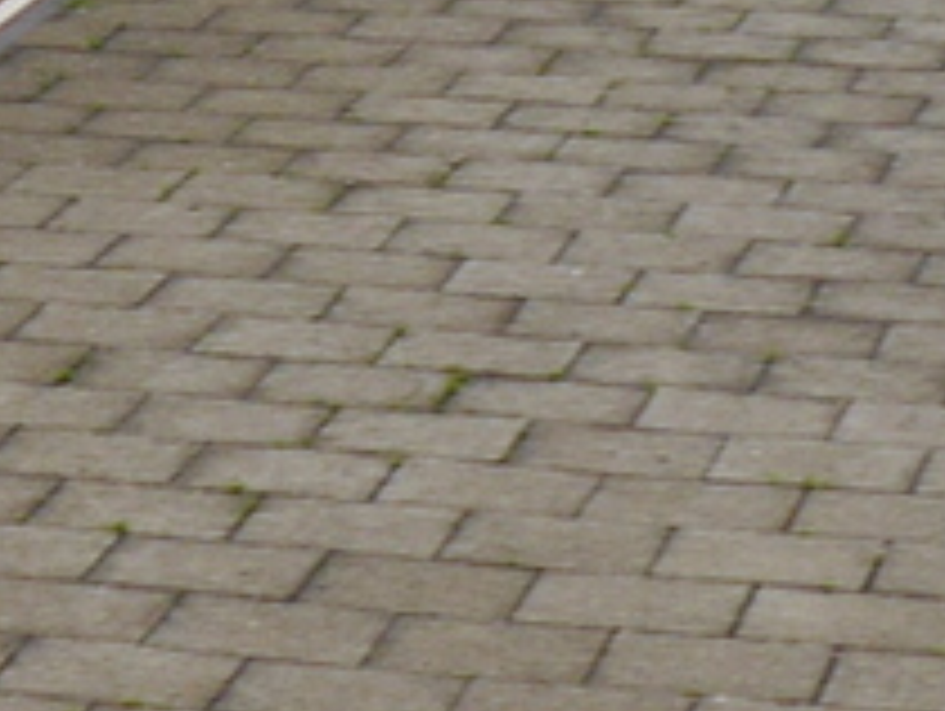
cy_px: -1112
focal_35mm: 160
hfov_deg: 11.5
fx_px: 4373
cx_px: -724
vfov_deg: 8.4
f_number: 6.3
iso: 160
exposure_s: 1/250
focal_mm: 14
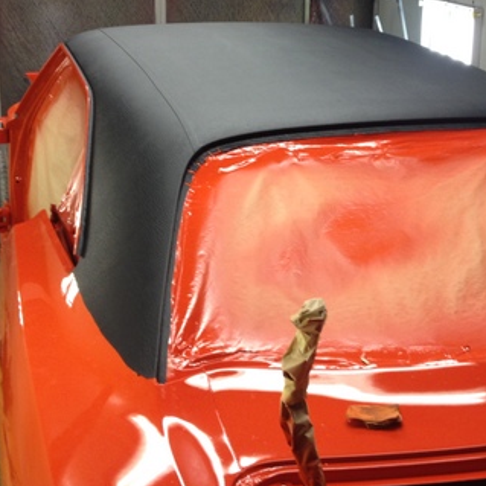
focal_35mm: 62
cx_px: 350
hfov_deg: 27.4
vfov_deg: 27.6
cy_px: 168
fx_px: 985
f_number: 2.4
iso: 64
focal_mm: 4.28
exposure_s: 1/20
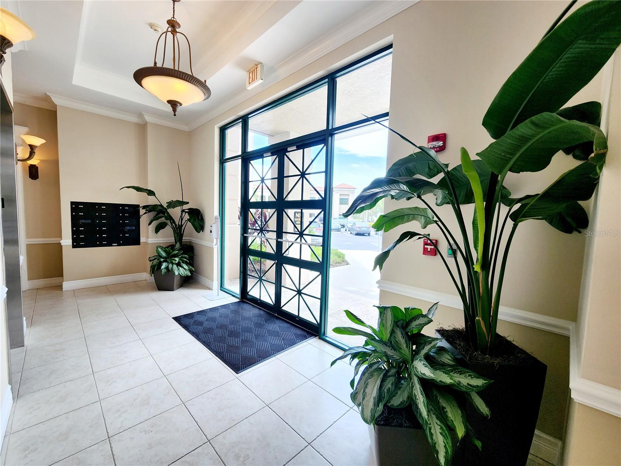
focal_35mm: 13
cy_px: 233
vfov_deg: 89.9
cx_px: 310
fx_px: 233
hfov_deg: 106.2
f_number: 2.2
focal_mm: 2.2
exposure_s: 1/167
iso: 50
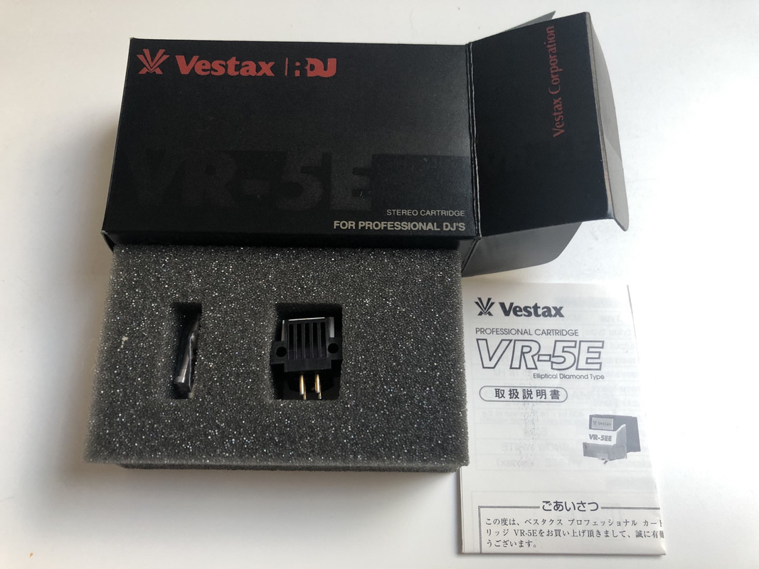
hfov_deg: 63.4
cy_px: 284
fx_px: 614
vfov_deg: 49.7
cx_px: 380
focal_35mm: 28
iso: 50
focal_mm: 3.99
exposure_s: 1/15
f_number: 1.8
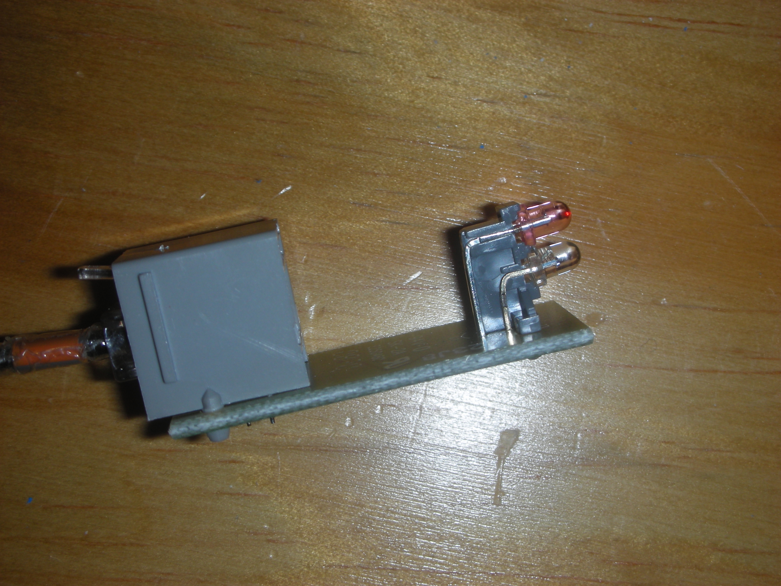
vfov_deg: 24.0
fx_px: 1376
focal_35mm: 61
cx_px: 390
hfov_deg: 31.7
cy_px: 293
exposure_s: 1/120
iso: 50
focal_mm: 10.1
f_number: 11.3
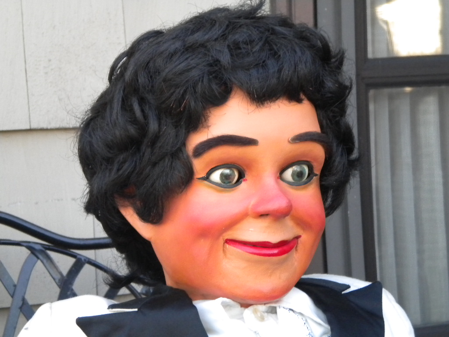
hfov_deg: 18.7
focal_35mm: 105
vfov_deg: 14.1
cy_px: 168
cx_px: 224
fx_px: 1362
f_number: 5.9
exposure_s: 1/69
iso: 400
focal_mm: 18.9
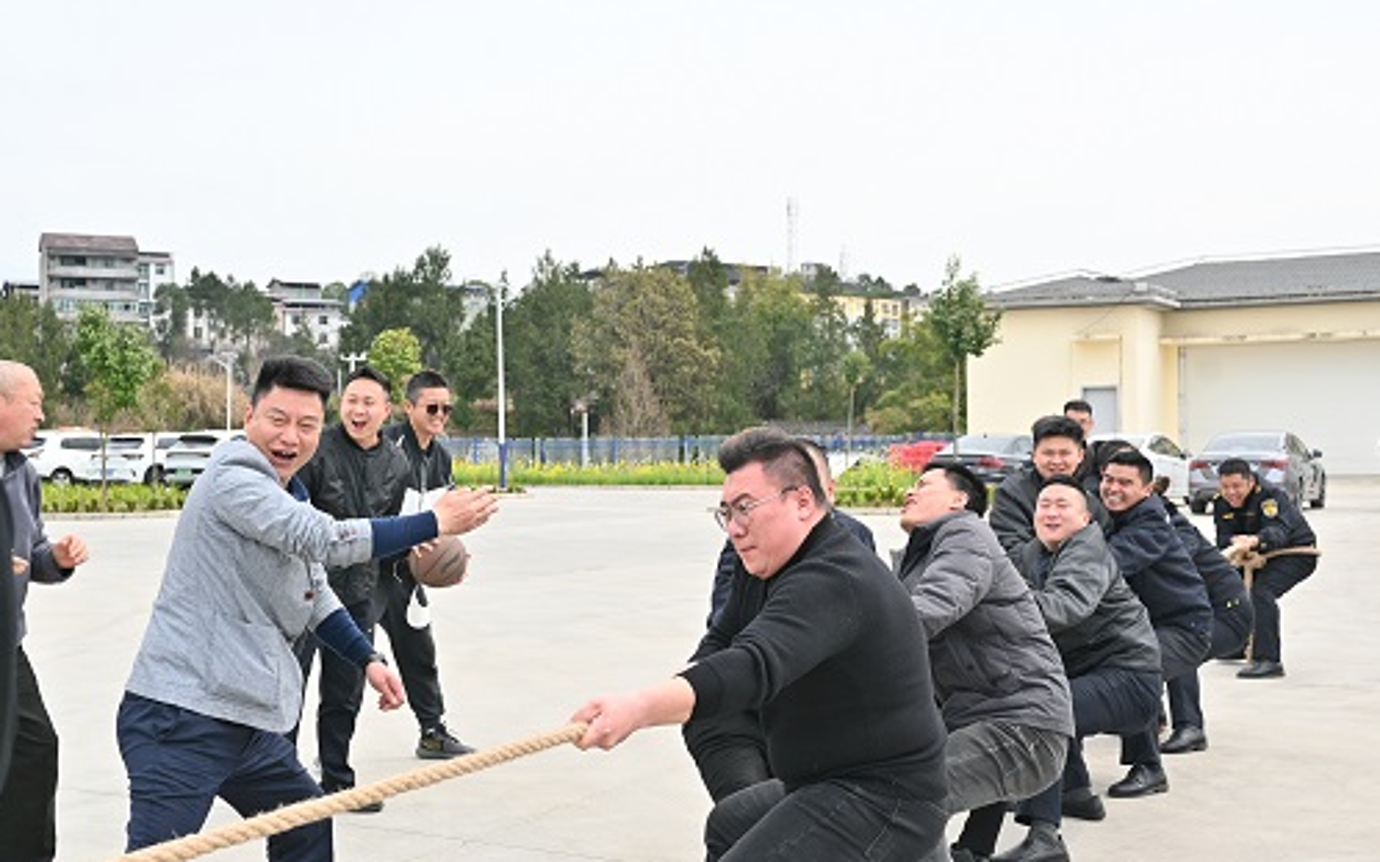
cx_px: 690
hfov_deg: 46.2
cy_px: 431
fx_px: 1617
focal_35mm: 43
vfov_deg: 29.8
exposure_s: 1/250
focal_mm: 28
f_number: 5.6
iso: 100
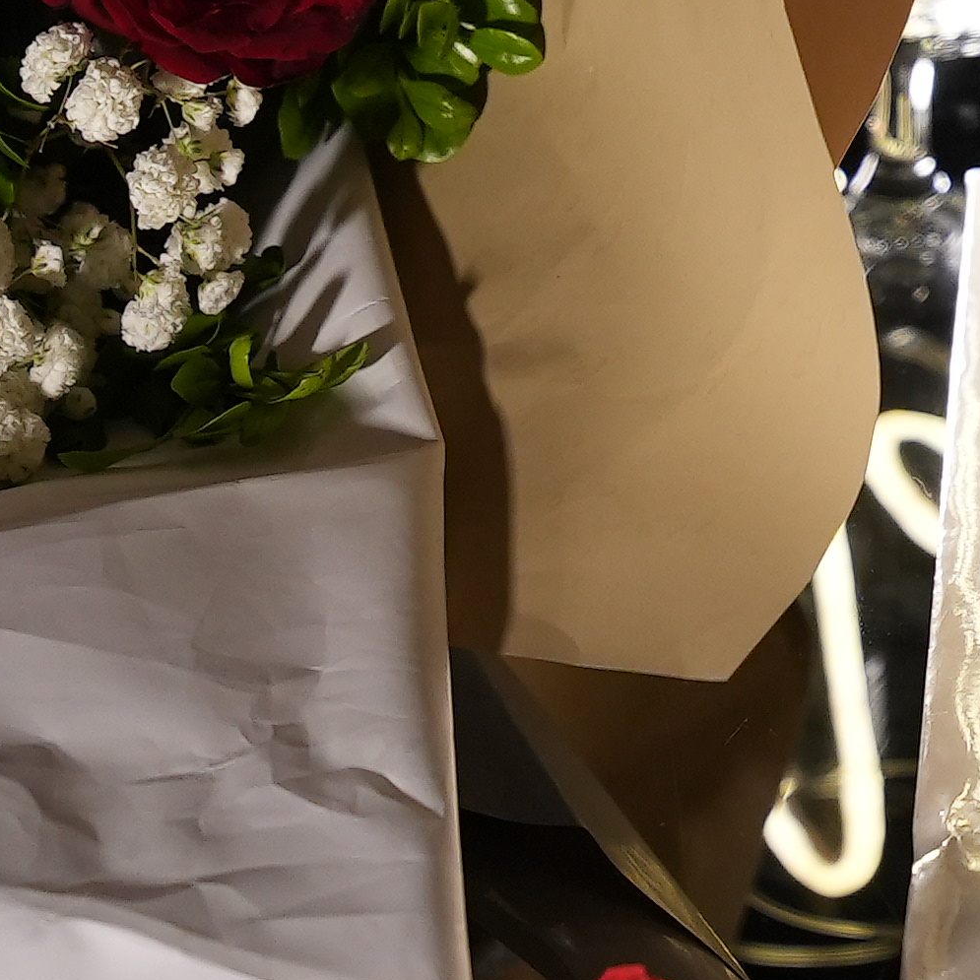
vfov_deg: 4.3
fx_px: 12921
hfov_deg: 4.3
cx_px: 1692
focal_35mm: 403
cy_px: -576
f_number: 3.5
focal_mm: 67.4
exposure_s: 1/100
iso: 800
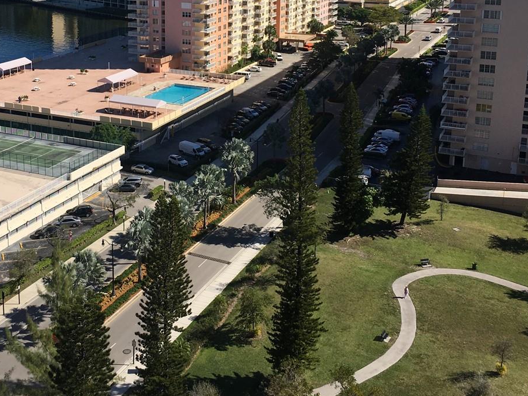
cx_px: 187
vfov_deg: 27.9
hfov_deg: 37.2
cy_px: 76
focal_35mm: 51
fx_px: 778
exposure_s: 1/1923
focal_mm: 4.15
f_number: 2.2
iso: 25
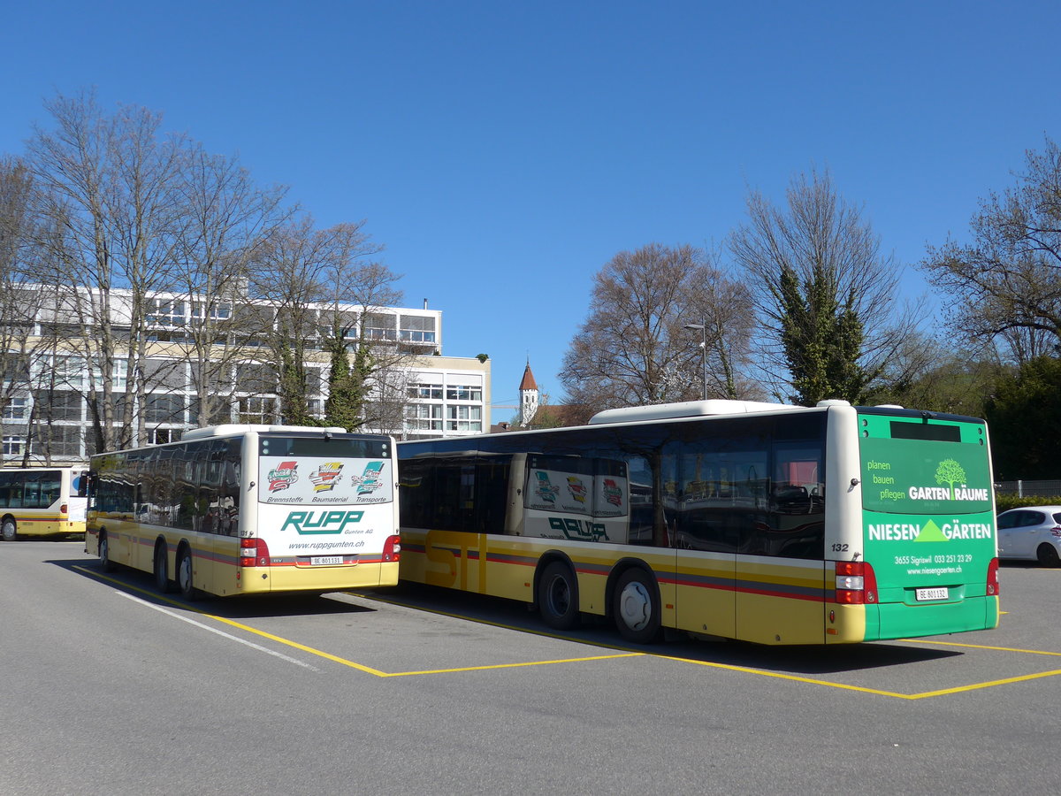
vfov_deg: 41.8
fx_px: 1042
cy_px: 398
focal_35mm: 34
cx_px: 530
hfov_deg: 54.0
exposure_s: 1/1600
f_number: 2.8
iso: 80
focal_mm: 7
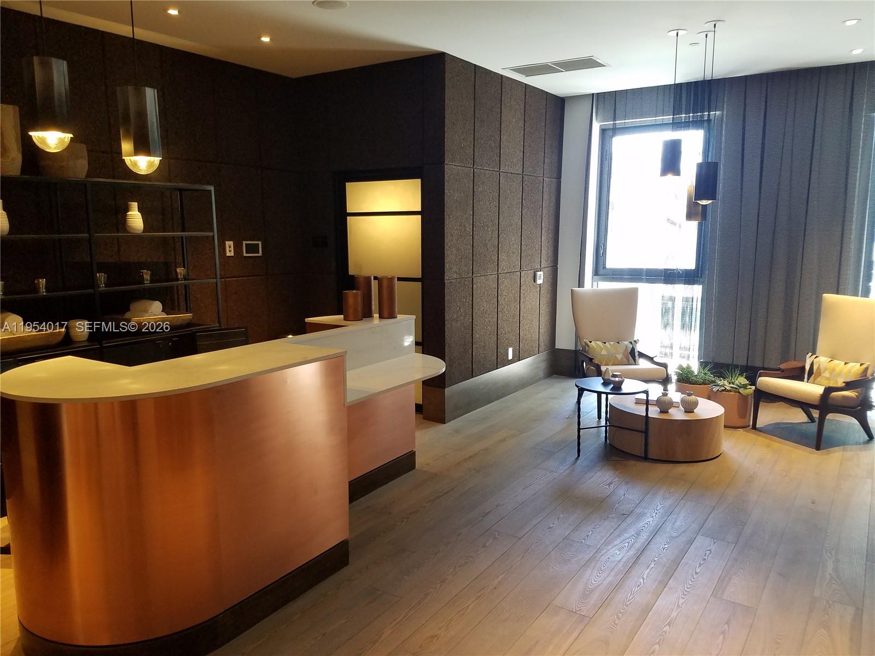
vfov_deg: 53.1
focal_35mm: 26
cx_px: 438
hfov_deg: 67.3
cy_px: 328
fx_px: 657
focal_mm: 4.2
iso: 160
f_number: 1.7
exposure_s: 1/30
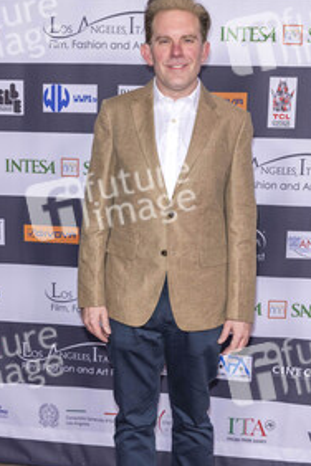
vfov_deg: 38.7
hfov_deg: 26.5
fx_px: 661
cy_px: 284
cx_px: 159
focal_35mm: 51
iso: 800
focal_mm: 36
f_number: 5.6
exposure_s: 1/200
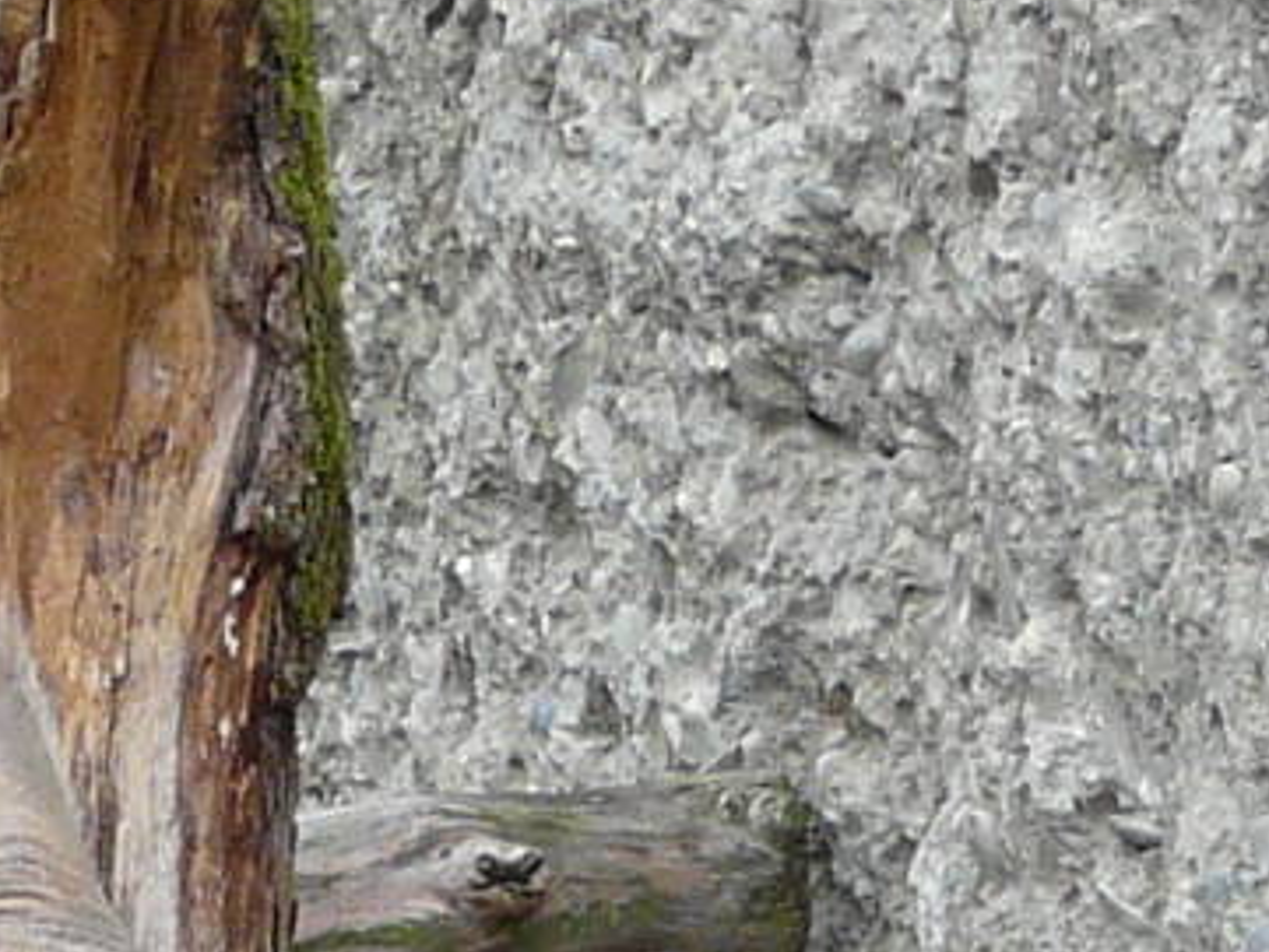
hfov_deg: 3.5
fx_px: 20939
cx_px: 439
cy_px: 1574
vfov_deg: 2.6
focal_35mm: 571
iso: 100
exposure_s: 1/125
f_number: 4
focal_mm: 13.3
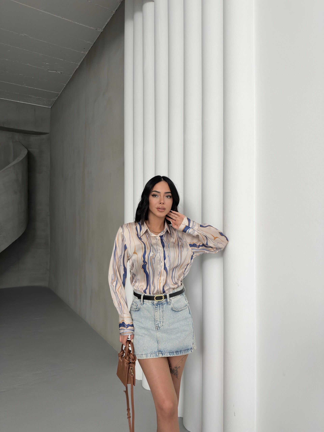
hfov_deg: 56.8
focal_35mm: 24
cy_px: 216
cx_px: 162
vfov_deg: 71.6
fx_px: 300
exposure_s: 1/98
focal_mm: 6.86
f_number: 1.78
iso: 125
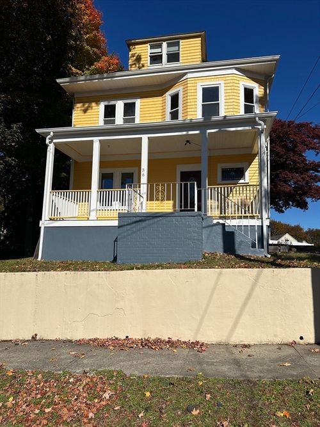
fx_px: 296
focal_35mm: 24
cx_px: 160
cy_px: 214
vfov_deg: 71.6
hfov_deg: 56.8
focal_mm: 6.86
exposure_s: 1/10753
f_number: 1.78
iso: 80
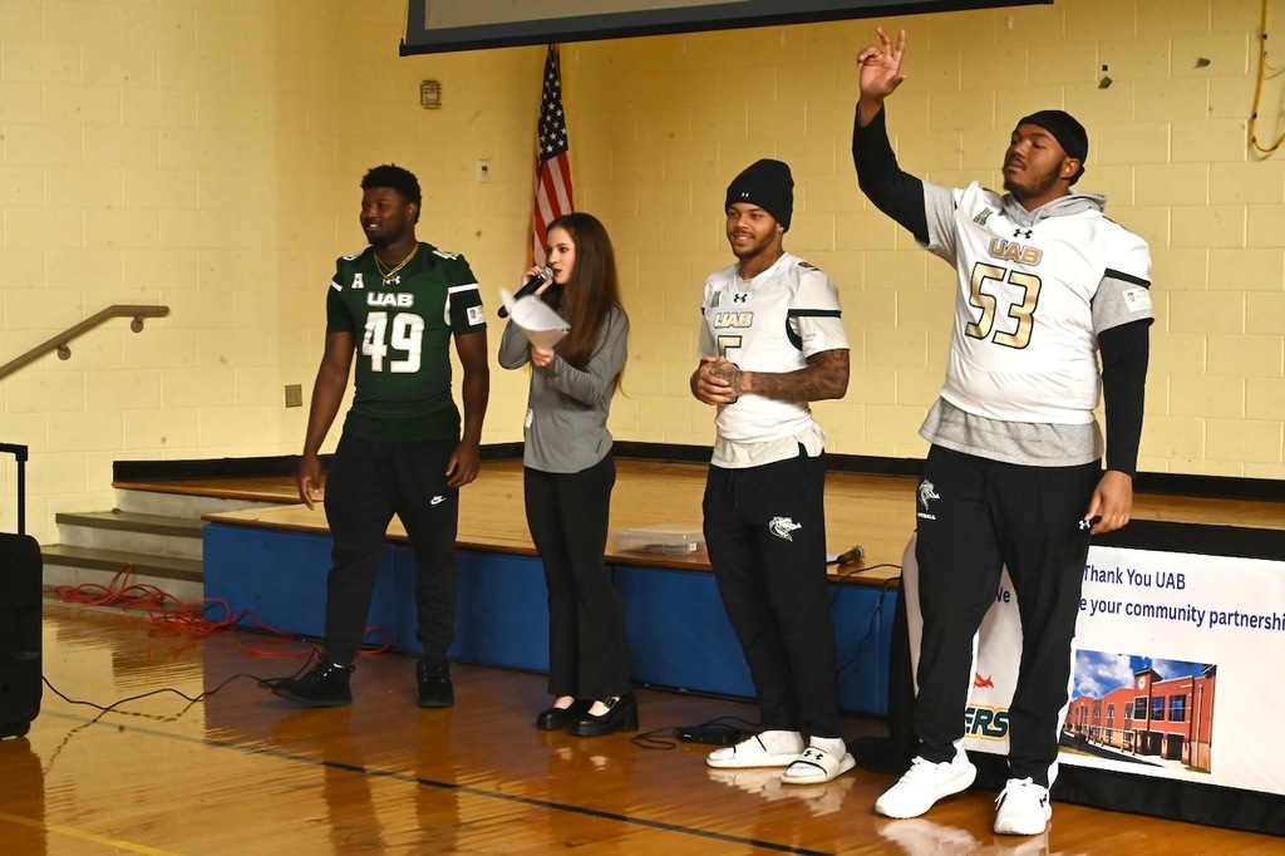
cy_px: 428
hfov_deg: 28.9
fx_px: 2498
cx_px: 642
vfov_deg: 19.4
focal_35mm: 70
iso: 5000
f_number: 20
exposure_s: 1/80
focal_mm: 70
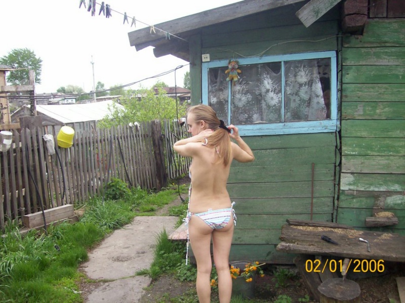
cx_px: 202
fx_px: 421
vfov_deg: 39.6
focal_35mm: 36
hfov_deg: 51.4
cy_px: 152
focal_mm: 6
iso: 80
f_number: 2.7
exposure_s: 1/584
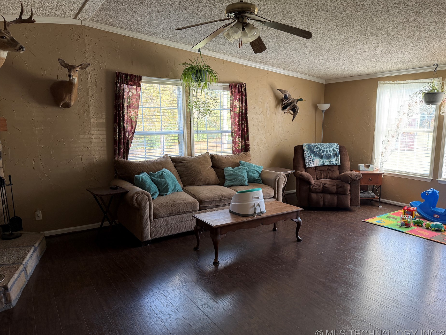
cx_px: 232
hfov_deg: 69.4
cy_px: 169
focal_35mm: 25
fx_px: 322
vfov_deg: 54.9
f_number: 1.78
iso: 160
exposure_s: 1/121
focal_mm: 6.76
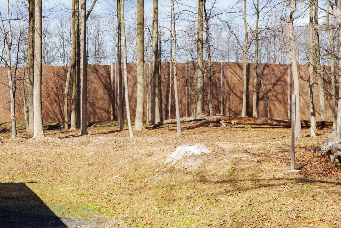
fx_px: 568
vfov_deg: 22.5
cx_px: 174
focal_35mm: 60
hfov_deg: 33.4
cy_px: 153
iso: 100
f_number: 9
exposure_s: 1/800
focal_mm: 28
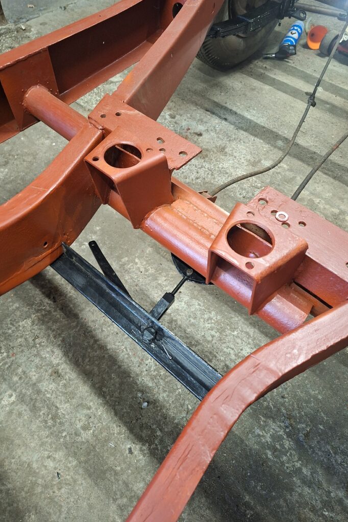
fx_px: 348
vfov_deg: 73.8
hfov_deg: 53.1
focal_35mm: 24
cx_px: 163
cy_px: 261
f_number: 1.8
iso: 320
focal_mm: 5.54
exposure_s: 1/25
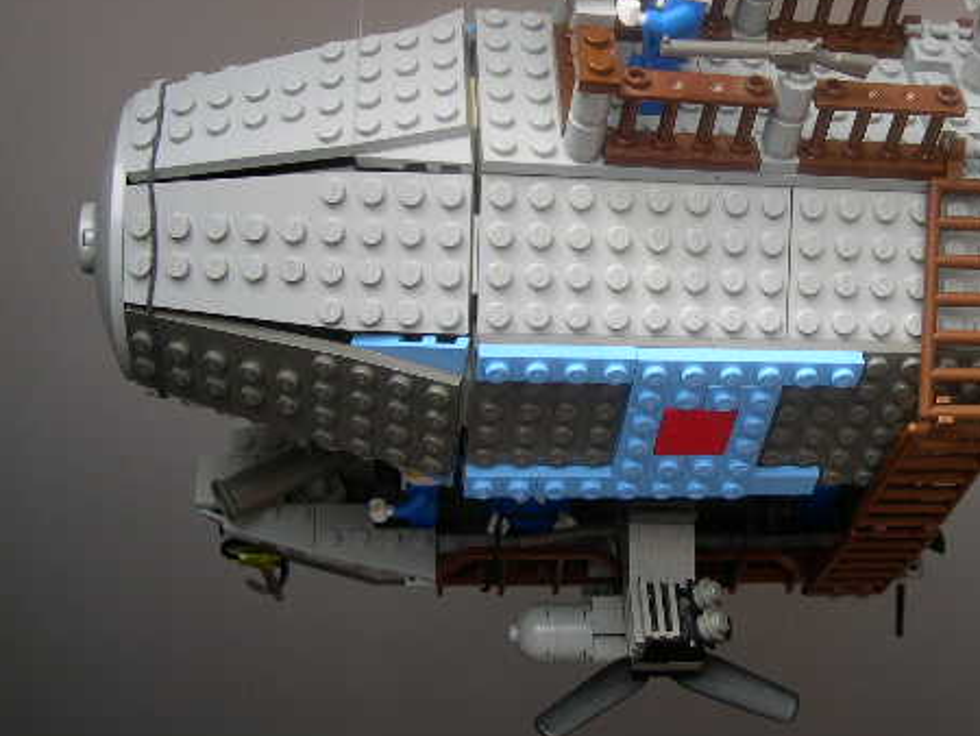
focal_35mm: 54
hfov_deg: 35.1
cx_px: 677
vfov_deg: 27.0
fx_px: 1530
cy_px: 316
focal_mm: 8
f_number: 2.8
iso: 100
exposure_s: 1/268
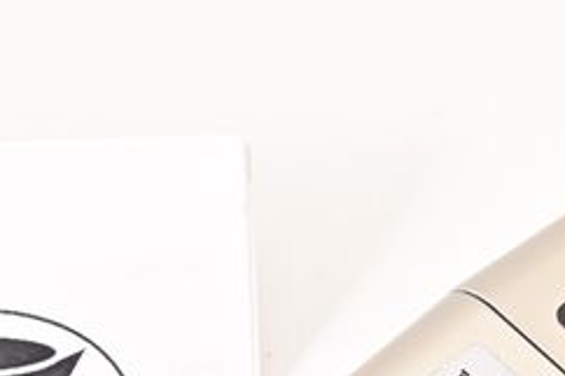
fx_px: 3497
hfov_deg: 9.2
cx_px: 502
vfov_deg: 6.1
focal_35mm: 223
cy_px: 481
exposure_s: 1/200
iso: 100
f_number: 16
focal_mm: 60
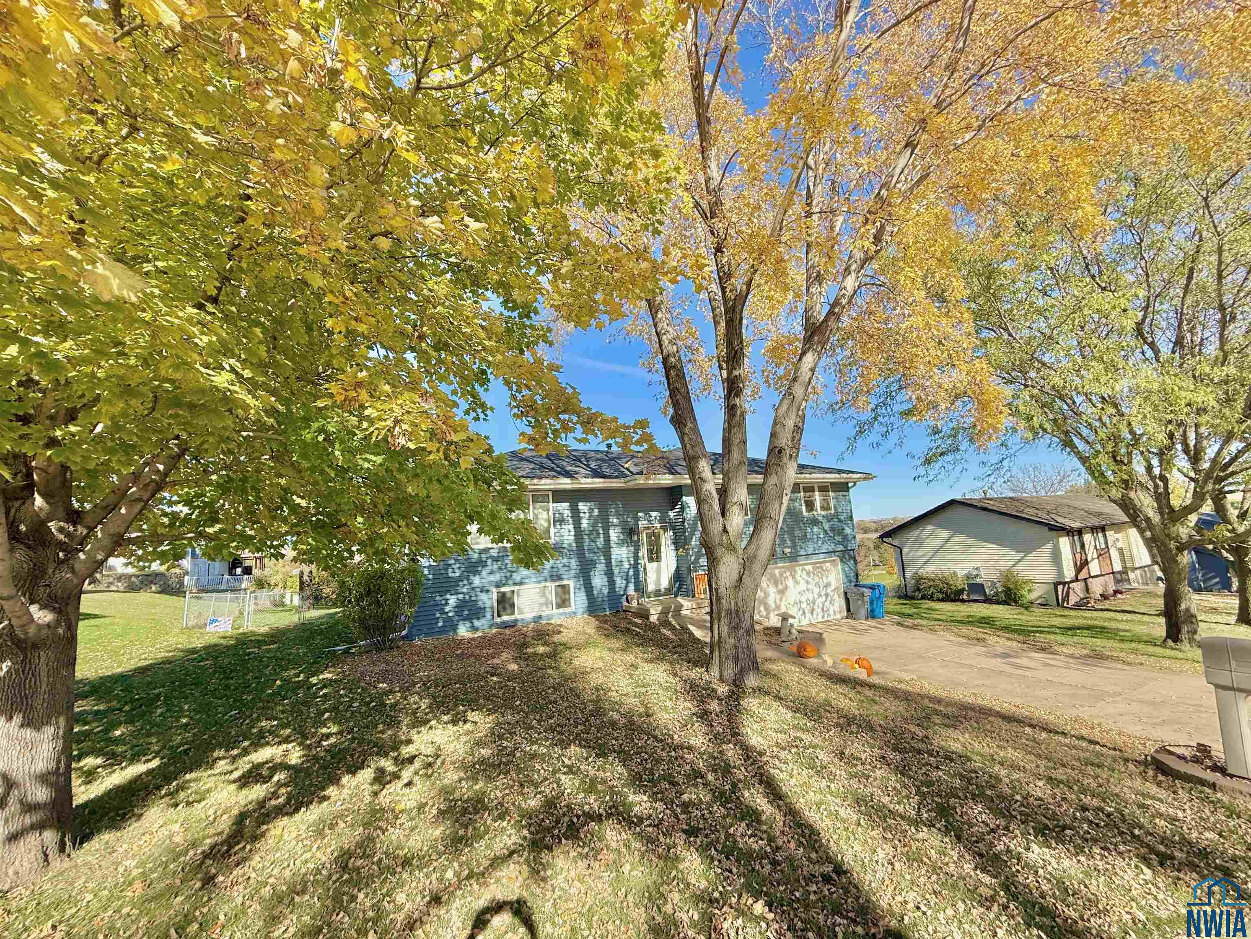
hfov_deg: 102.1
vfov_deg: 85.7
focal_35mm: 14
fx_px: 506
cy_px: 470
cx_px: 626
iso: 50
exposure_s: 1/876
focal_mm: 2.22
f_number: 2.2
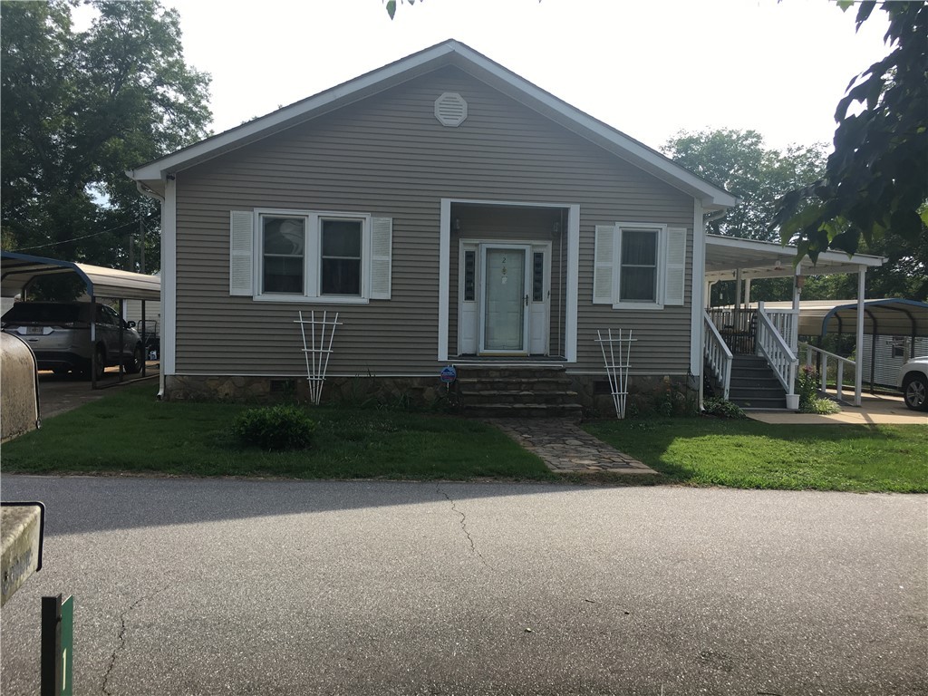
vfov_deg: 48.2
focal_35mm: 29
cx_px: 464
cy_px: 348
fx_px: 777
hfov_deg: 61.7
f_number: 2.2
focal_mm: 4.15
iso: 25
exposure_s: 1/777
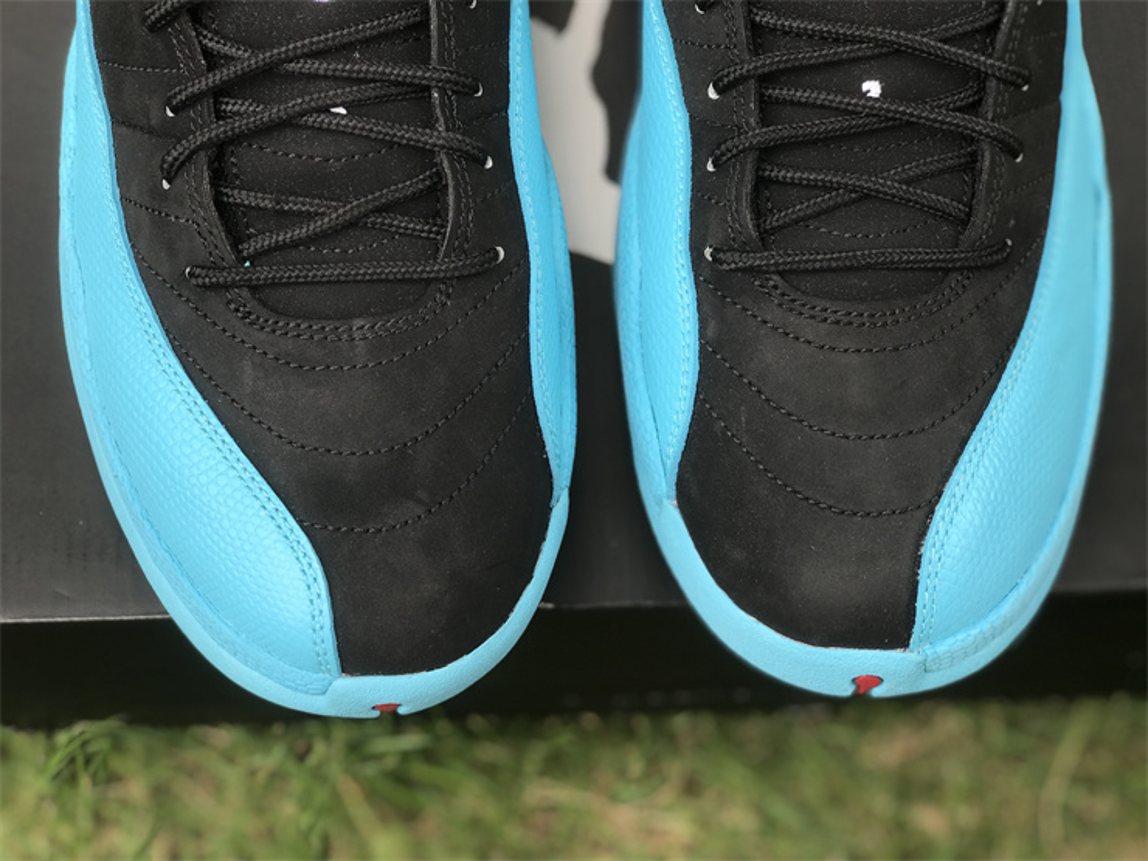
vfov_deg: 25.7
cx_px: 574
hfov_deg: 33.8
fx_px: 1890
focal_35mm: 57
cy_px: 430
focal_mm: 6.6
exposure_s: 1/155
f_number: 2.8
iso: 20
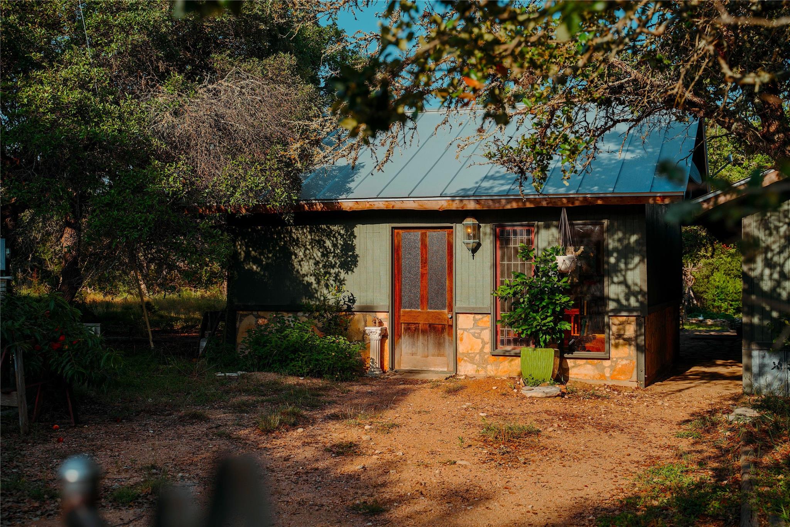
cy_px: 264
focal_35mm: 46
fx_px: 1009
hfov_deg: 42.7
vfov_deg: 29.2
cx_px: 395
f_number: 4
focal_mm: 46
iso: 200
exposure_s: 1/1600
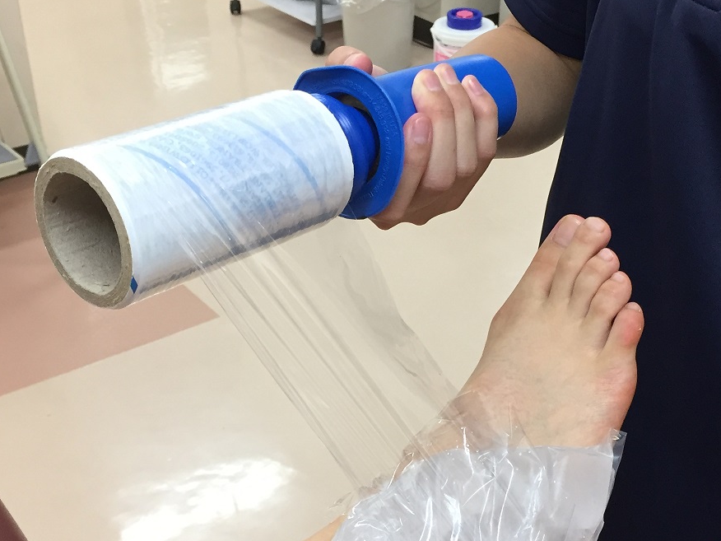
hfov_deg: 35.5
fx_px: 1125
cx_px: 416
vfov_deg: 26.9
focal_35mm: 54
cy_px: 367
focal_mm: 4.15
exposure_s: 1/30
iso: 40
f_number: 2.2
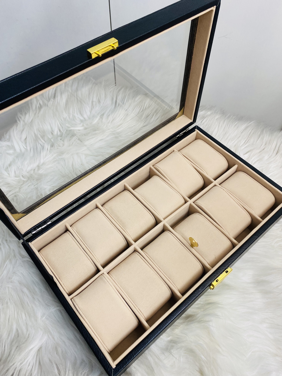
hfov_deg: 53.1
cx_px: 141
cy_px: 188
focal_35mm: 26
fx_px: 282
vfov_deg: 67.3
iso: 125
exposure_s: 1/100
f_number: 1.8
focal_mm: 4.25
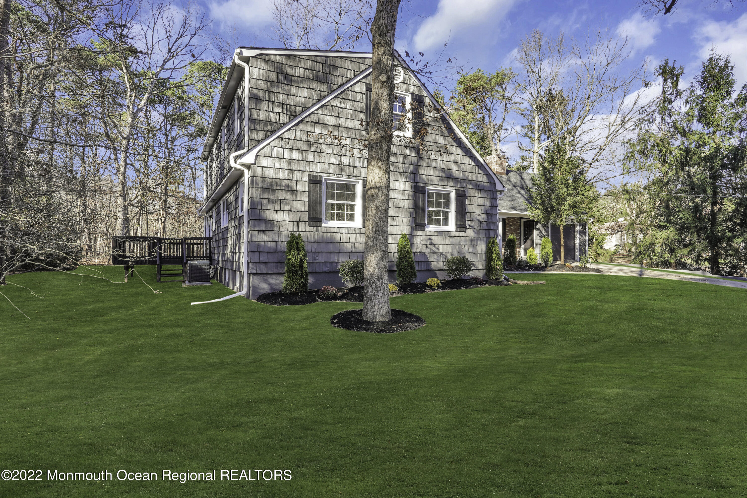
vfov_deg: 67.4
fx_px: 373
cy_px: 249
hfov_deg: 90.0
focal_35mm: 18
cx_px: 374
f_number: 16
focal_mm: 18
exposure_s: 1/15
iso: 100
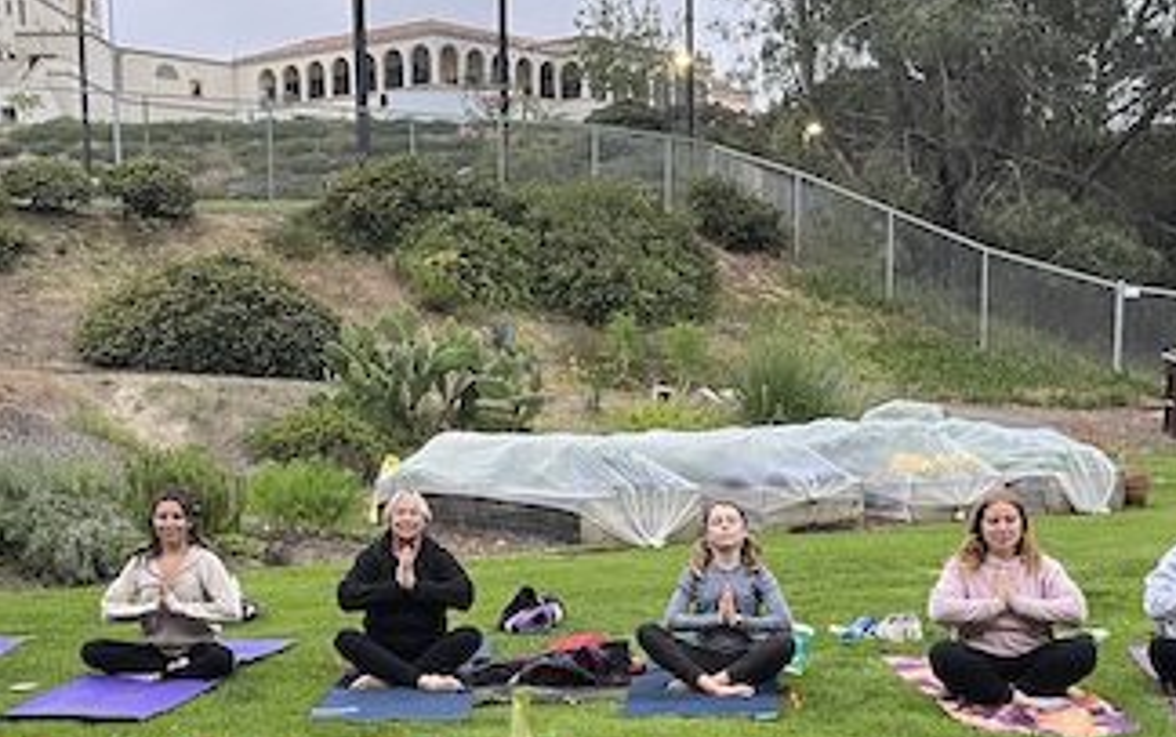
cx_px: 559
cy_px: 563
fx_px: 1636
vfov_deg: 25.1
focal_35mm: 51
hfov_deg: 39.5
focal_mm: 5.1
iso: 125
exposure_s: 1/60
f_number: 1.6
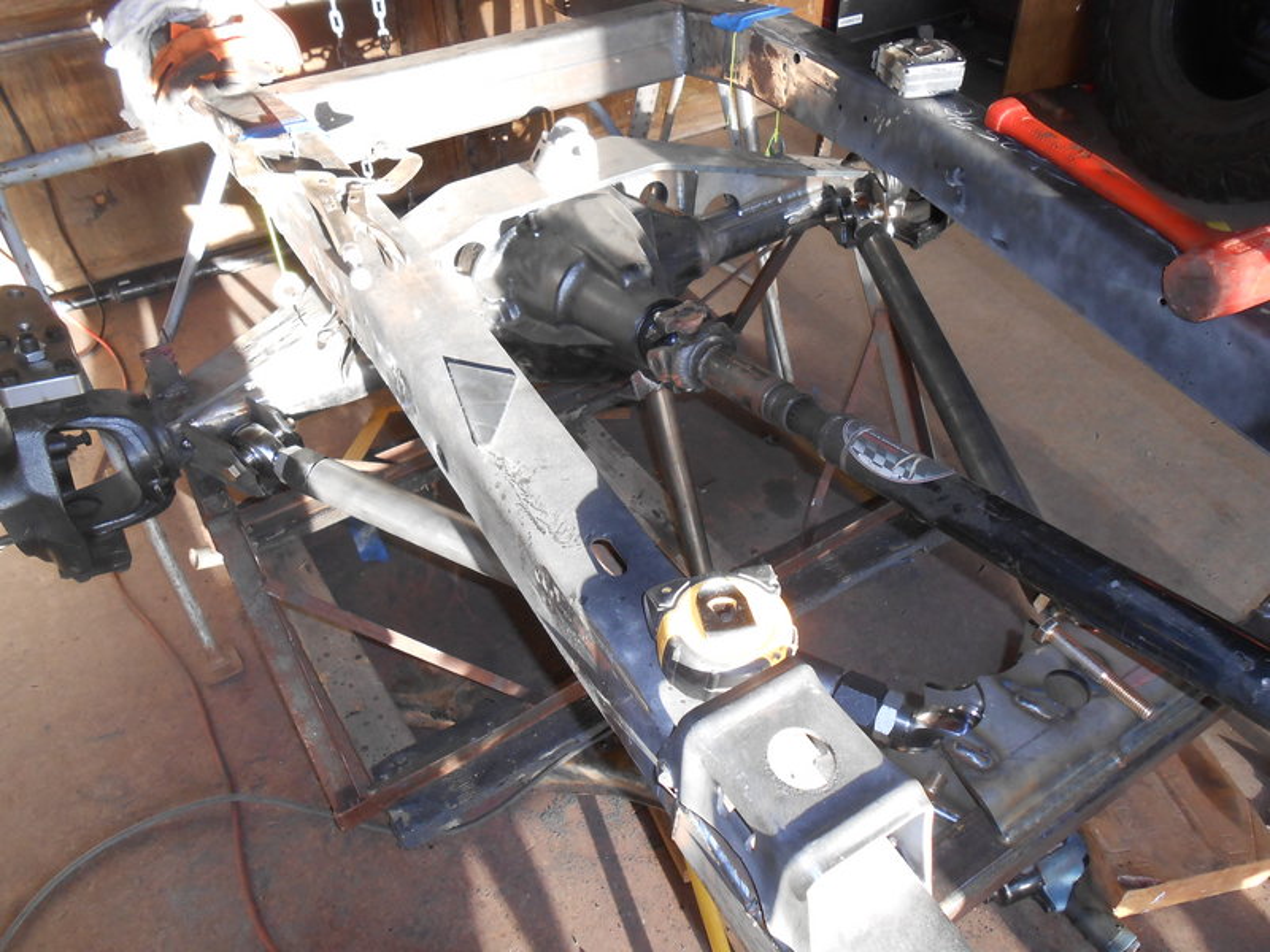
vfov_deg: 53.1
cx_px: 635
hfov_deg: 67.3
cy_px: 476
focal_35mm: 26
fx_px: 954
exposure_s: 1/30
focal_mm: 4.6
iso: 160
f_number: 3.5
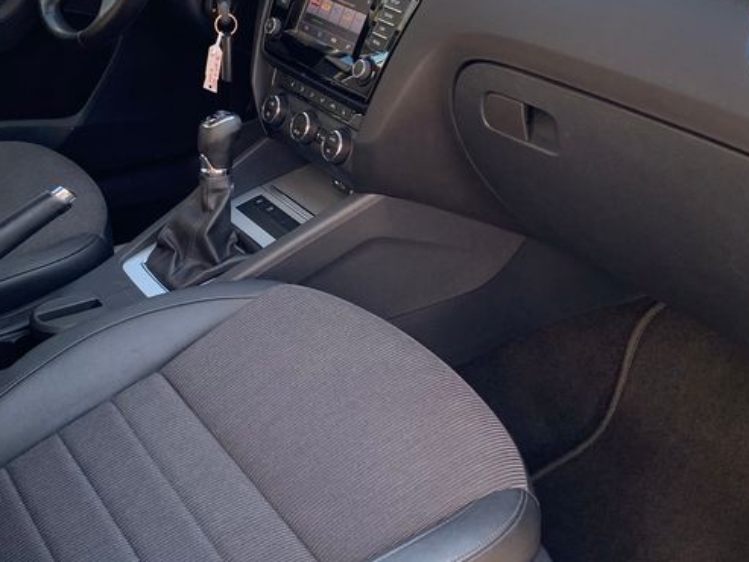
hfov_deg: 35.3
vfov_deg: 26.7
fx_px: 1169
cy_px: 149
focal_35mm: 54
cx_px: 283
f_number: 1.8
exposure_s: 1/122
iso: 25
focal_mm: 4.25
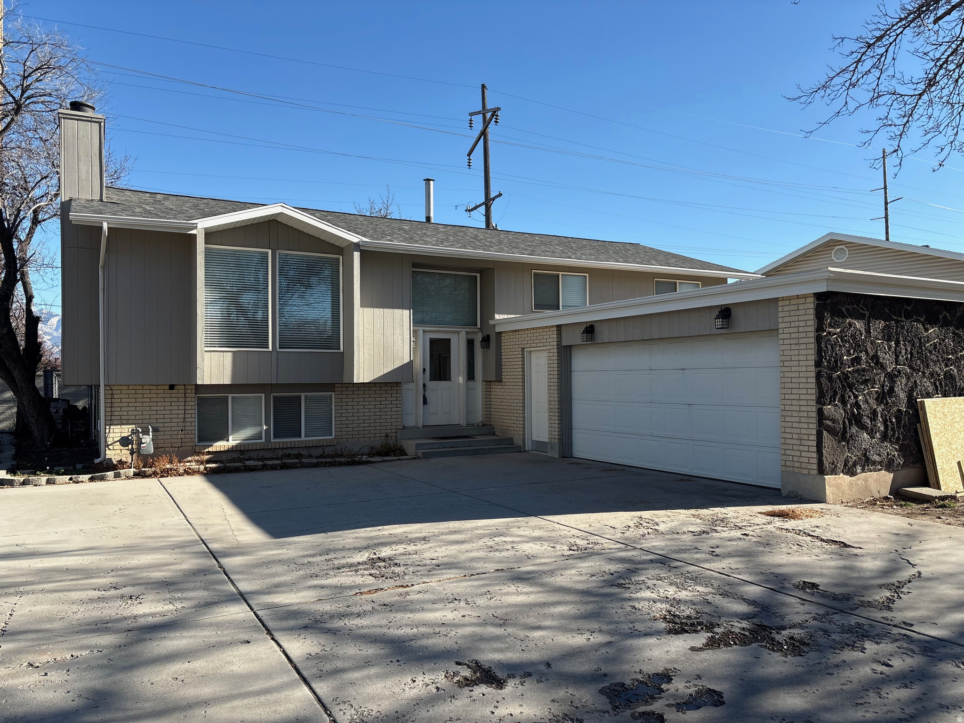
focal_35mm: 26
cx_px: 482
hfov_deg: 67.3
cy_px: 362
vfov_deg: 53.1
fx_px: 724
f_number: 1.6
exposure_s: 1/2075
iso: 50
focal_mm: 5.96
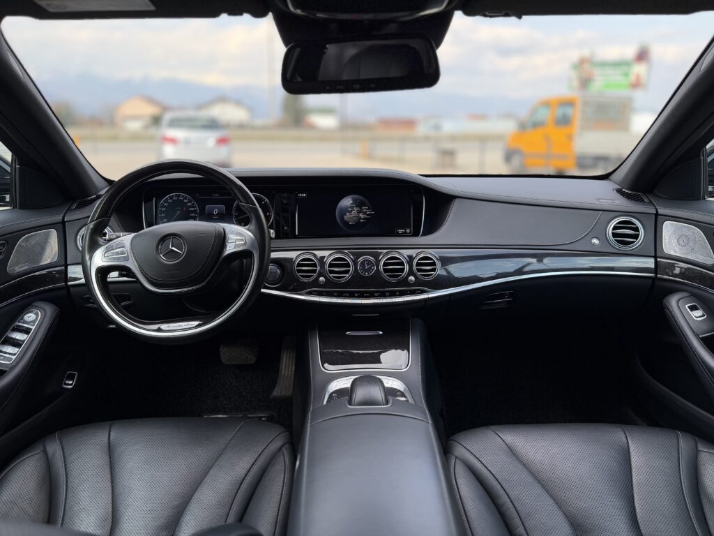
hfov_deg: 71.6
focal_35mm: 24
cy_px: 268
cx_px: 357
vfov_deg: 56.8
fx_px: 495
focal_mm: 6.76
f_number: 1.78
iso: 100
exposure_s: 1/898
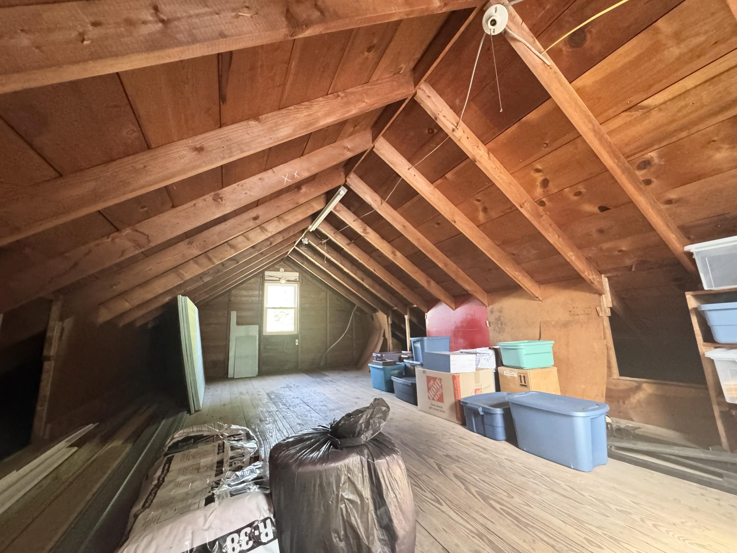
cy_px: 276
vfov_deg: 85.7
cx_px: 368
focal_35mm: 14
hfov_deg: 102.1
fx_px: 298
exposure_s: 1/60
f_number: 2.2
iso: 1250
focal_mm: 2.22
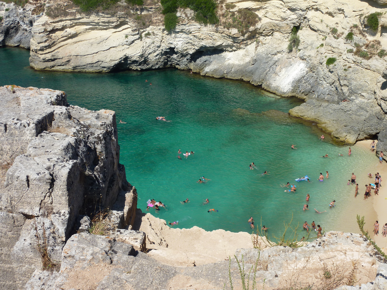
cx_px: 194
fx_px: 470
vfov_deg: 34.3
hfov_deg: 44.8
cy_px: 145
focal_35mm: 42
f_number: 5.6
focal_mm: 6.9
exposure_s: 1/400
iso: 80
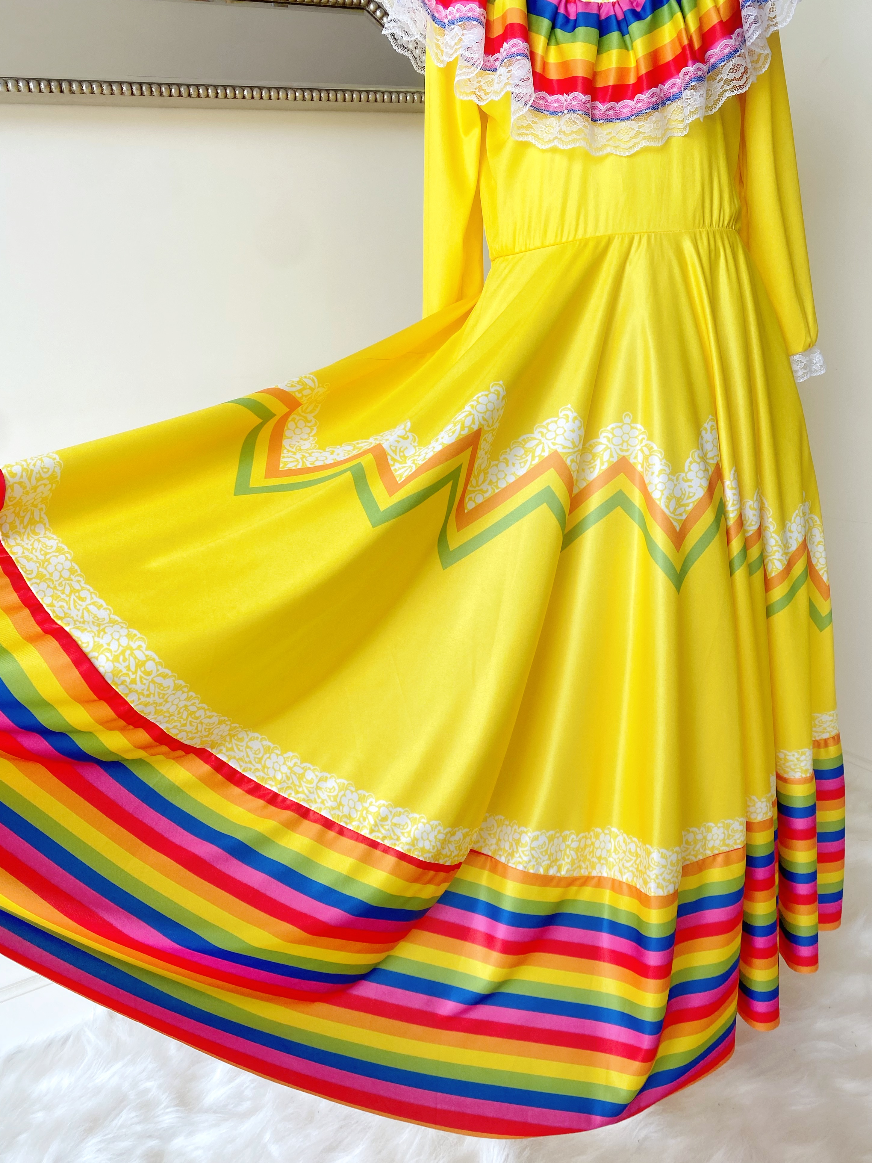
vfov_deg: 65.3
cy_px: 600
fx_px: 907
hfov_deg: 51.3
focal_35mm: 27
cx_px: 444
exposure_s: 1/135
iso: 32
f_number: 1.8
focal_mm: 4.25
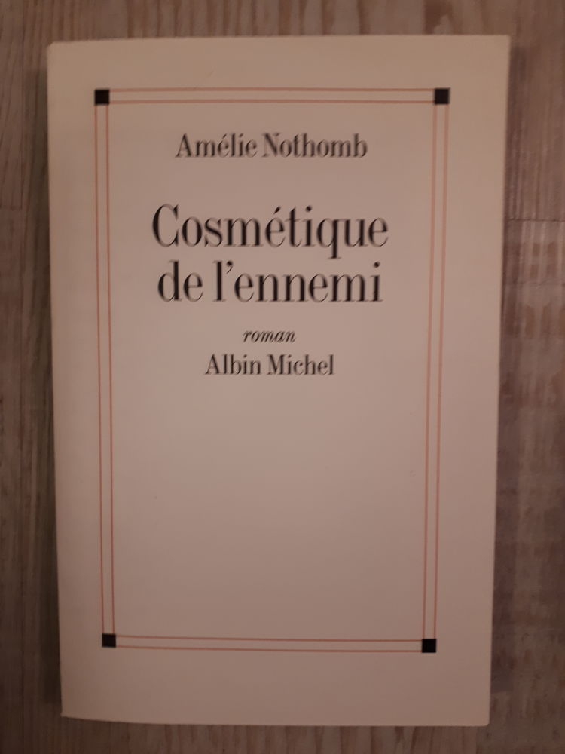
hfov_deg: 51.4
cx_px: 282
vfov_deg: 65.3
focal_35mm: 27
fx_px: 588
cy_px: 377
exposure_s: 1/20
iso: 160
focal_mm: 3.6
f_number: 1.9
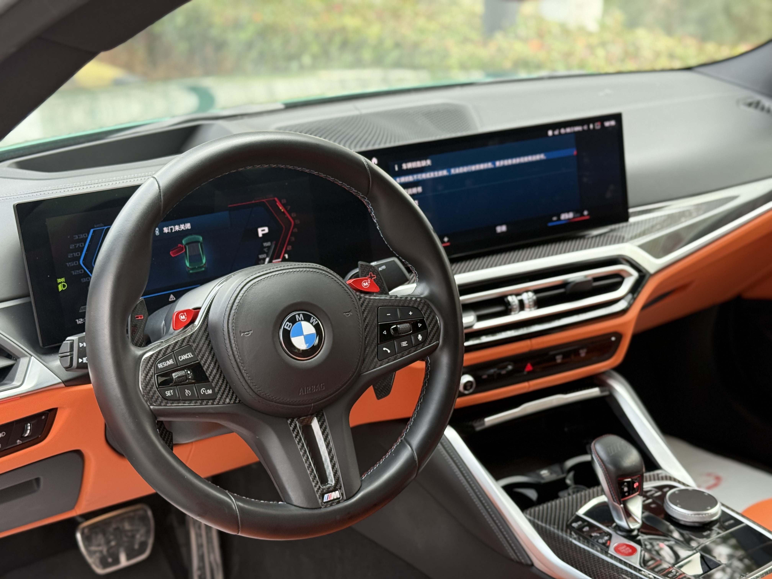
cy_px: 290
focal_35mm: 48
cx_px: 386
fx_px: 1070
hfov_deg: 39.7
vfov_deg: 30.3
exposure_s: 1/134
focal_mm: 6.76
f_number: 1.78
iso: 200
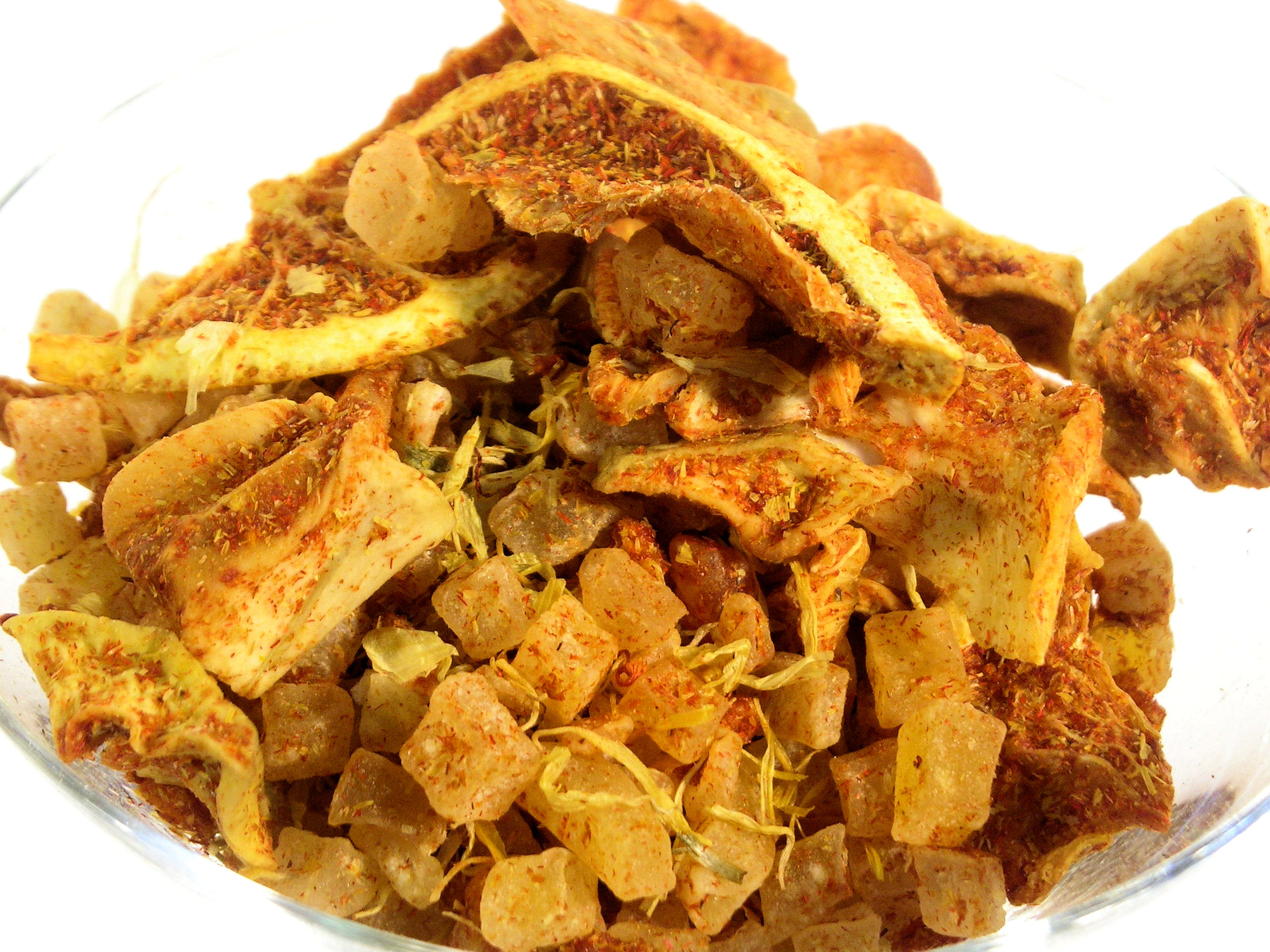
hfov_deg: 17.3
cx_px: 635
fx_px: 4182
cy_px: 476
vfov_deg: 13.0
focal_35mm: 114
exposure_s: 1/45
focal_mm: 23.4
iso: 200
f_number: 4.7
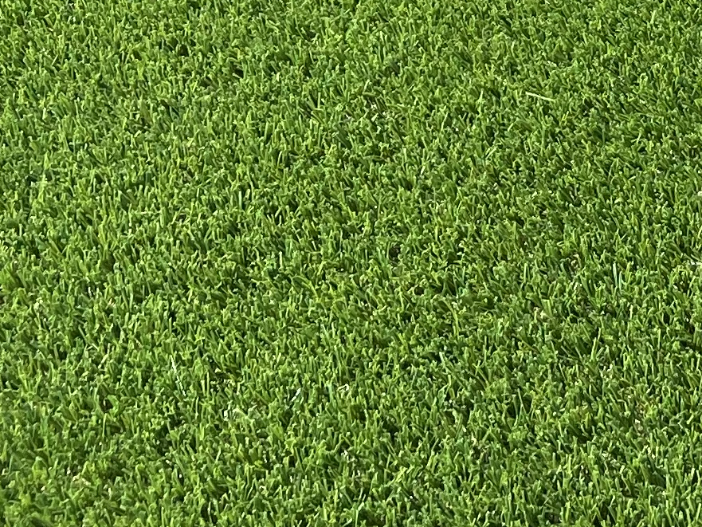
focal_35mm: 119
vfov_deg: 11.2
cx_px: 988
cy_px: -552
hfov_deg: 15.5
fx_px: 2414
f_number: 1.8
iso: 32
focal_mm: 4.25
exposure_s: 1/1678
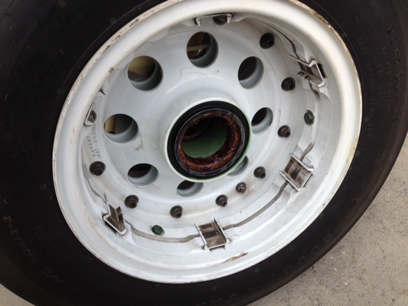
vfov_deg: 40.7
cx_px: 204
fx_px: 413
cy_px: 153
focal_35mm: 35
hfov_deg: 52.6
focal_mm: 4.28
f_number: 2.4
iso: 50
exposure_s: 1/627
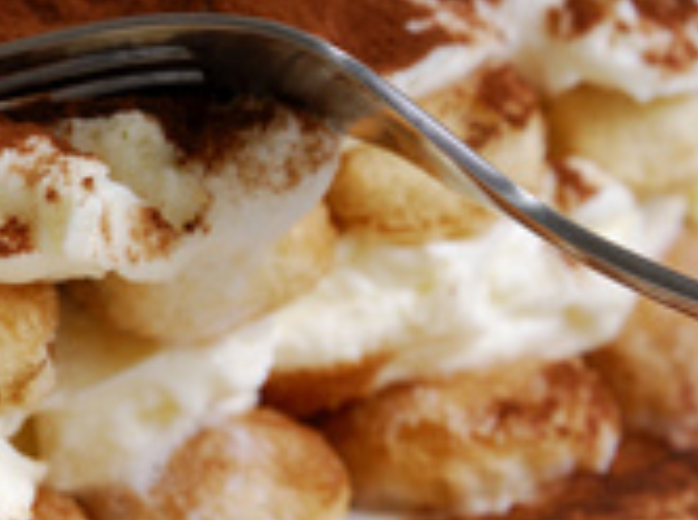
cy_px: 184
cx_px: -171
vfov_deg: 7.7
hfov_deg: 10.1
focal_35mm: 193
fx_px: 3883
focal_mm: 52
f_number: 16
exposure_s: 1/200
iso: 100
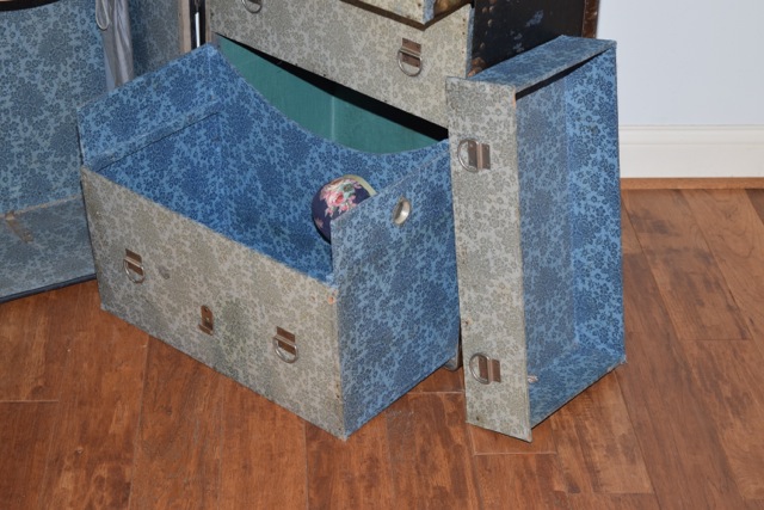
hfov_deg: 27.0
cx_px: 382
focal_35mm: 75
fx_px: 1592
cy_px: 255
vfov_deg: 18.2
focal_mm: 50
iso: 800
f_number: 5.6
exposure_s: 1/125
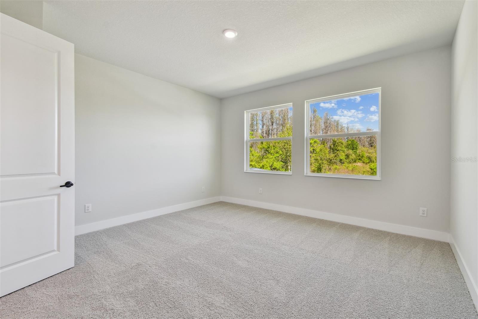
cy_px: 160
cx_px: 239
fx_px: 199
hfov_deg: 100.4
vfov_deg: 77.3
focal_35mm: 15
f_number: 7.1
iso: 100
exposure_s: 1/10
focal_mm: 10
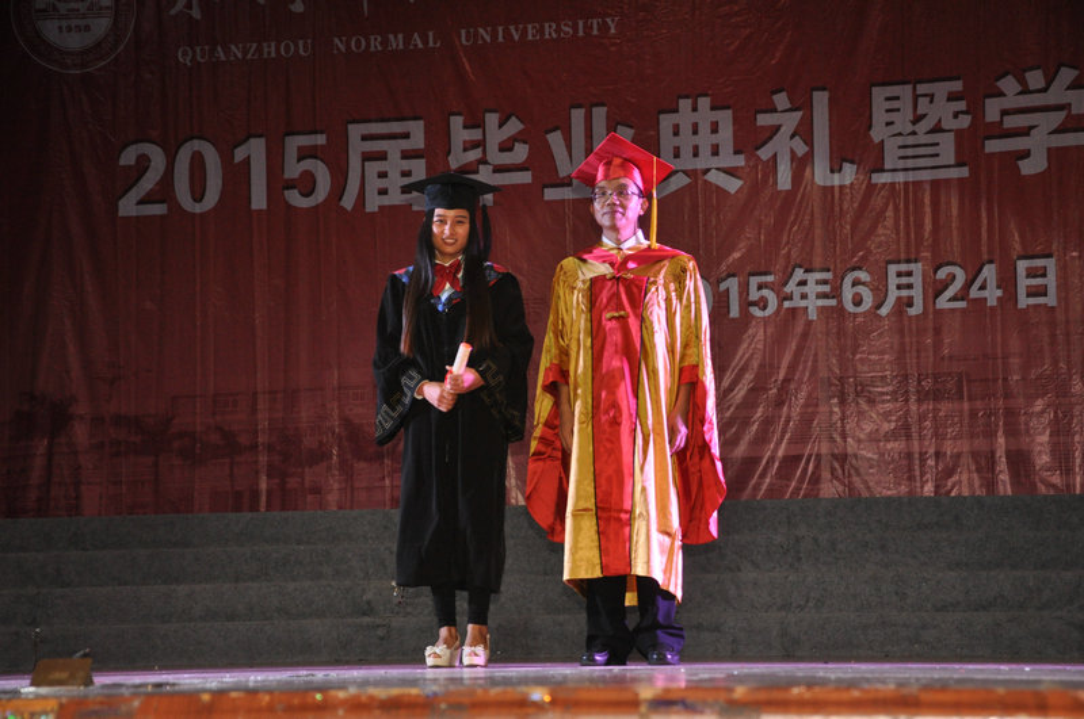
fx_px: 2255
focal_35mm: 75
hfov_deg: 27.0
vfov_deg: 18.1
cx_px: 542
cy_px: 360
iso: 800
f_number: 5
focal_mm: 50
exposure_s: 1/60
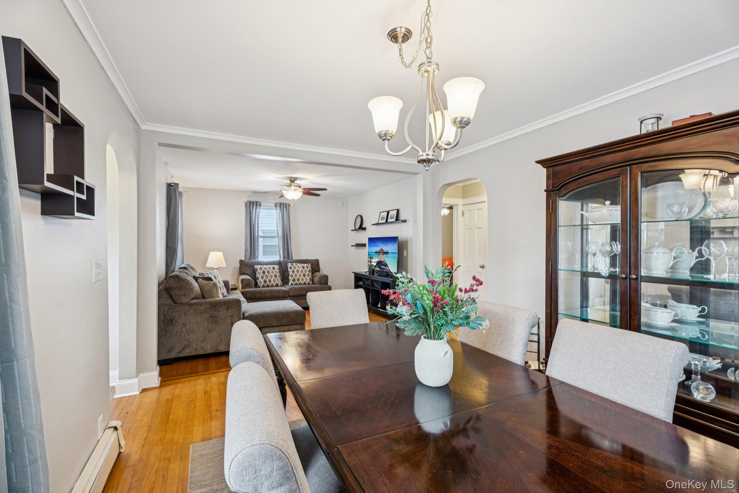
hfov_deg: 96.7
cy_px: 246
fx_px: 328
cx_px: 370
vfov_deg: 73.8
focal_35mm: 16
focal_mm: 16
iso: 400
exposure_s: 1/10
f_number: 8
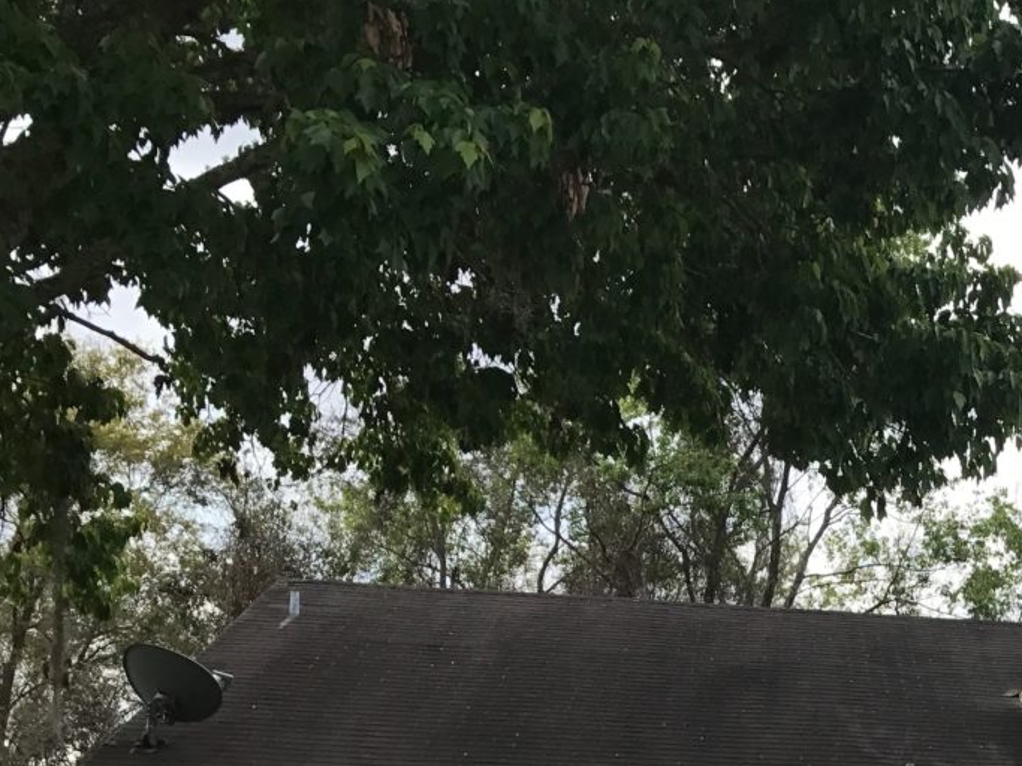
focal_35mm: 63
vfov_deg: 22.0
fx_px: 1860
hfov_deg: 27.8
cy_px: 856
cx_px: 1145
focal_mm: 3.99
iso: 20
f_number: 1.8
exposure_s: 1/2037
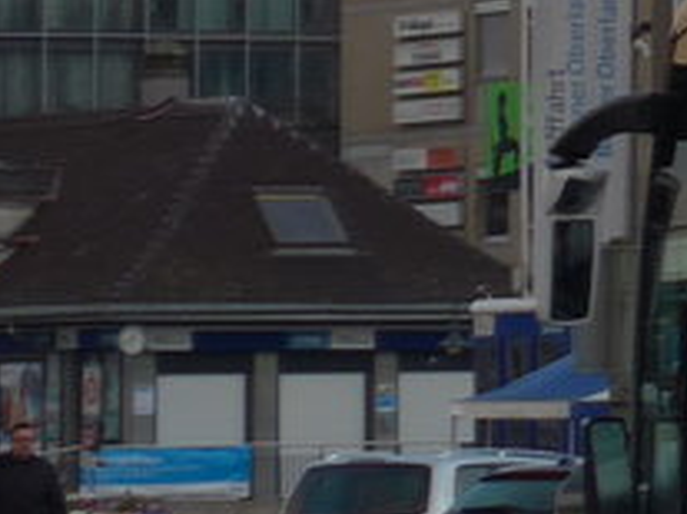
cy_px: -189
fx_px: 7141
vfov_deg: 4.1
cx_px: 1845
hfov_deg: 5.3
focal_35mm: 360
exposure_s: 1/80
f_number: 3.7
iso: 100
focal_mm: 12.7
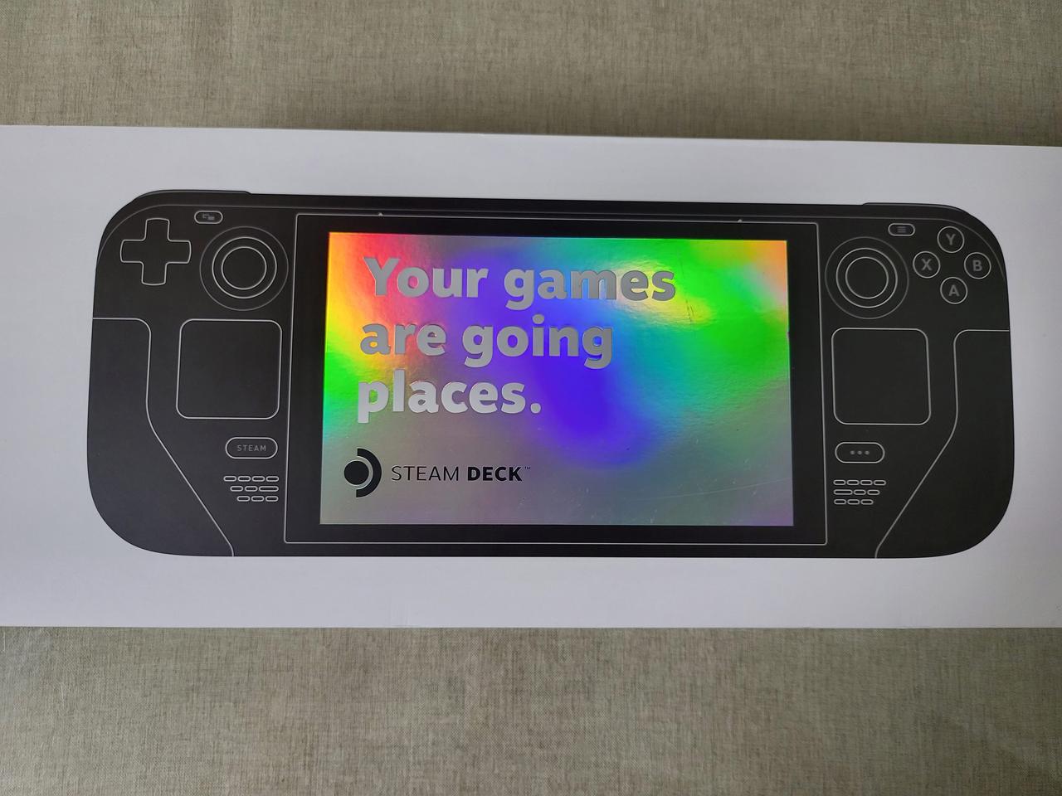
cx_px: 531
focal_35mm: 24
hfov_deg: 71.6
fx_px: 736
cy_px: 398
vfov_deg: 56.8
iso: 250
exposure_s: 1/120
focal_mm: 5
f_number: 1.8
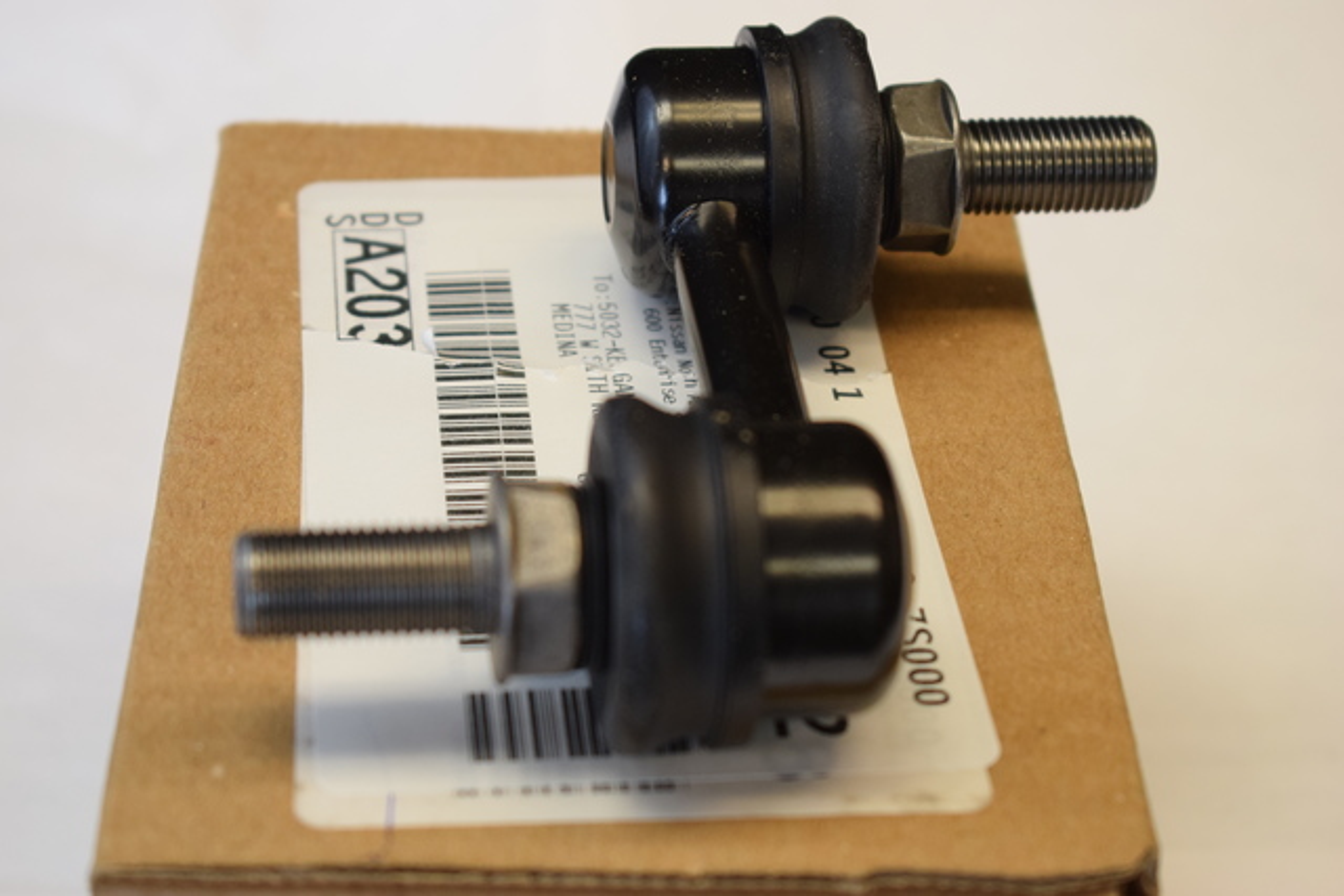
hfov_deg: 24.6
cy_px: 448
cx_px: 672
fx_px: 3080
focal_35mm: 82
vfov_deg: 16.6
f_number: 5.6
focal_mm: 55
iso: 1000
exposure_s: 1/125
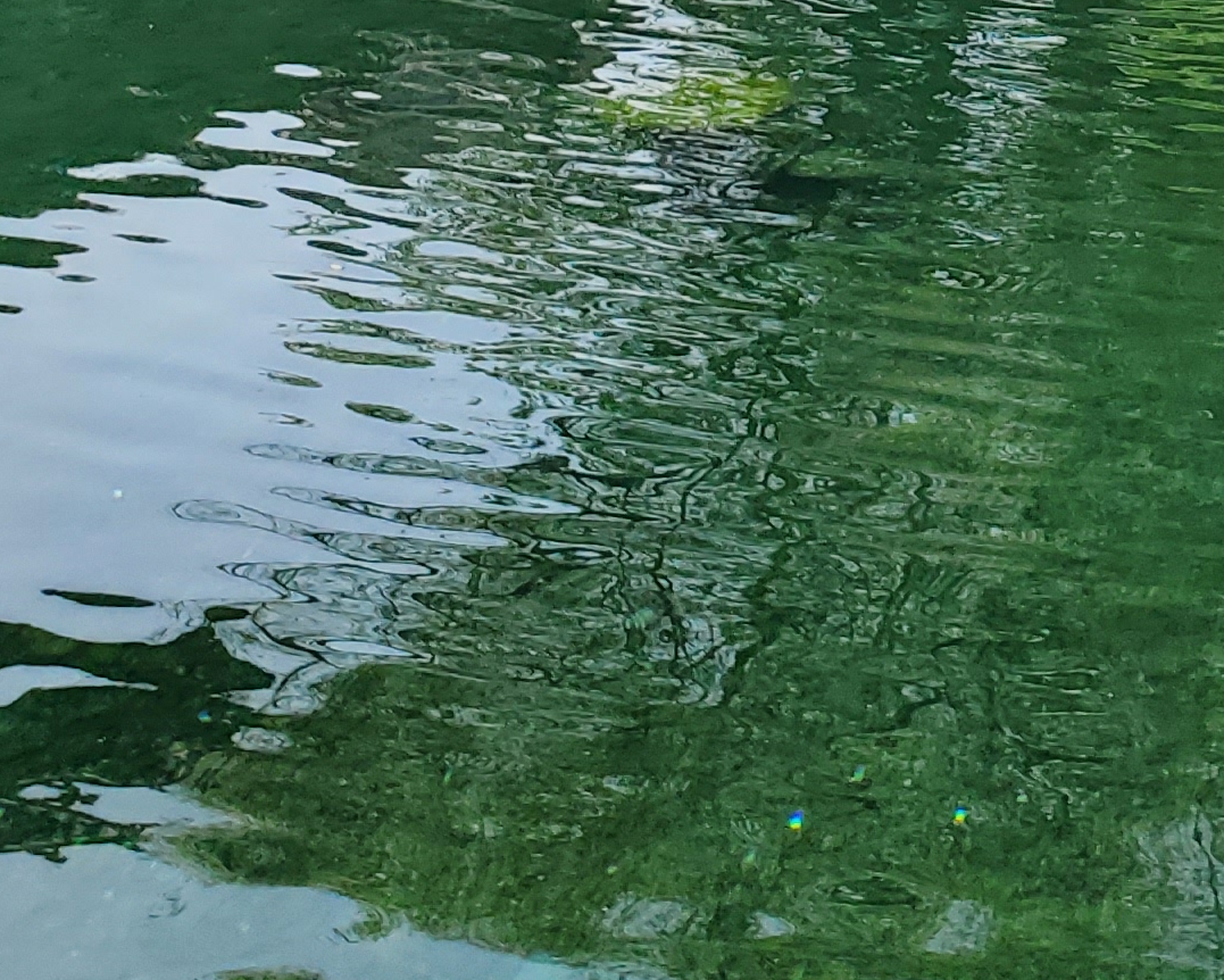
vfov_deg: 14.6
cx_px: 1976
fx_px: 3442
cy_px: -673
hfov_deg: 17.5
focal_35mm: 95
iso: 50
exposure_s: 1/980
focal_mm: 4.3
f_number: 2.4
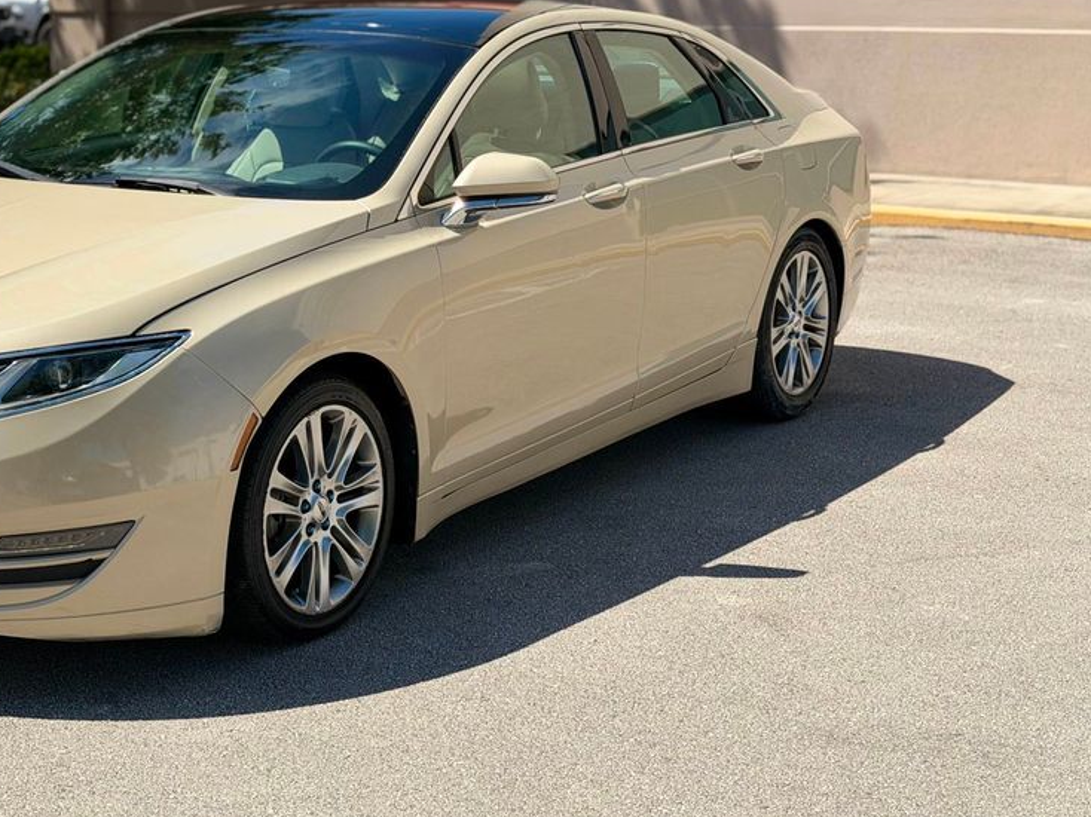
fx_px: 2111
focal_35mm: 67
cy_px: 339
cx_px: 334
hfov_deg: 28.7
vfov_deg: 21.9
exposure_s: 1/6024
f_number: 1.78
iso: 64
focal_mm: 6.76
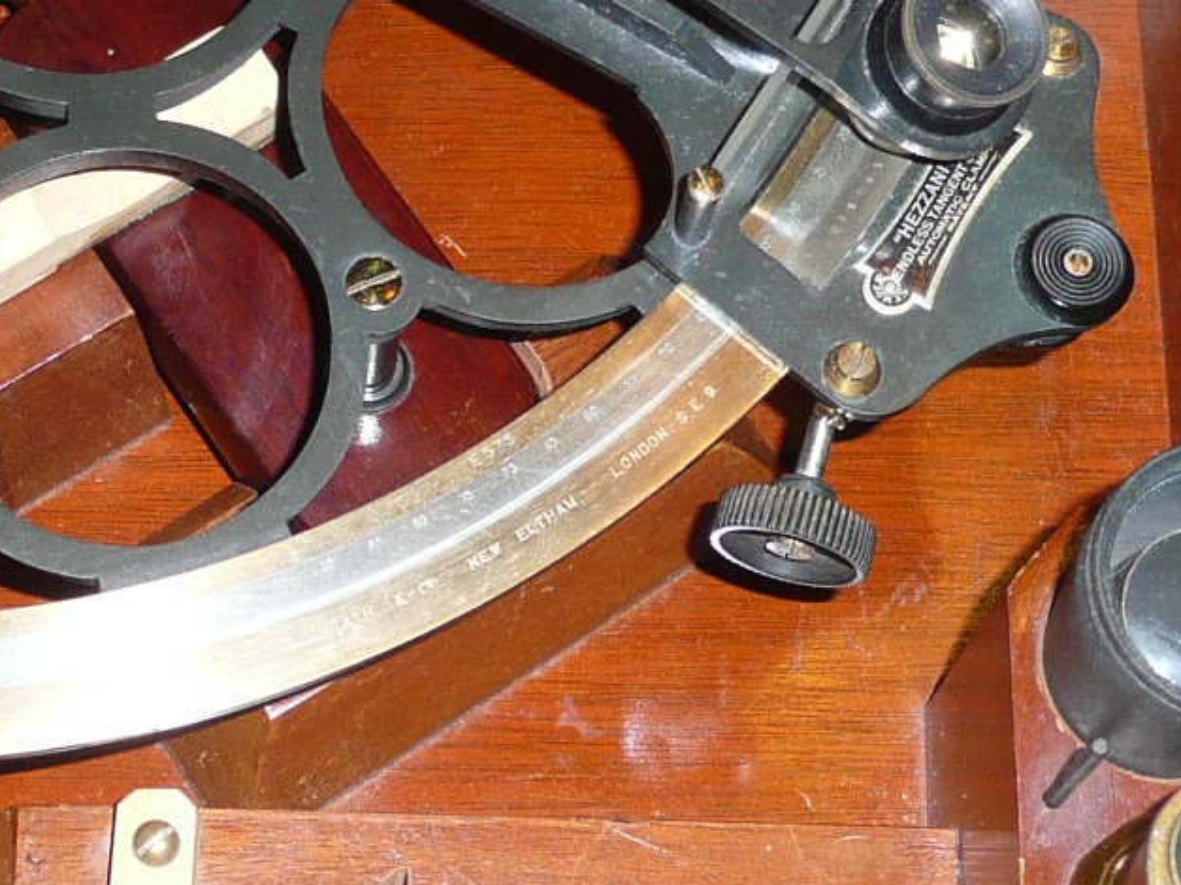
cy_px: 271
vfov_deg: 15.0
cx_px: 348
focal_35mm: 98
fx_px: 3343
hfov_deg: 19.9
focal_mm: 5.2
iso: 100
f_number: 3.5
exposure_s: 1/30
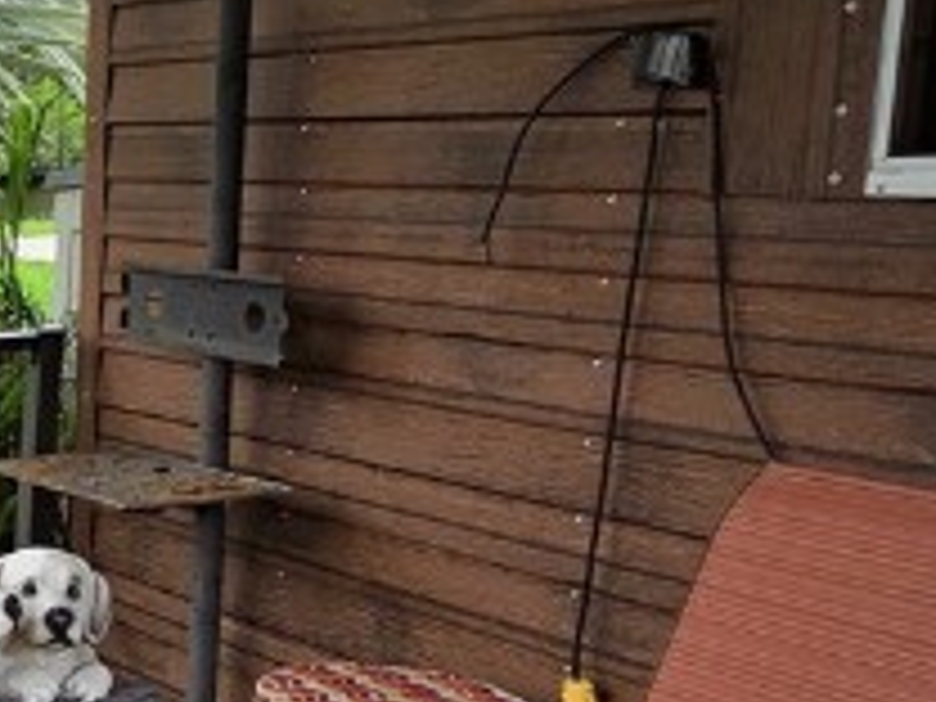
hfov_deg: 24.4
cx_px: -428
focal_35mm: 64
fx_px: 1731
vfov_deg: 22.7
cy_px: 536
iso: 40
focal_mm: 2.2
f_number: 1.9
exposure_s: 1/744
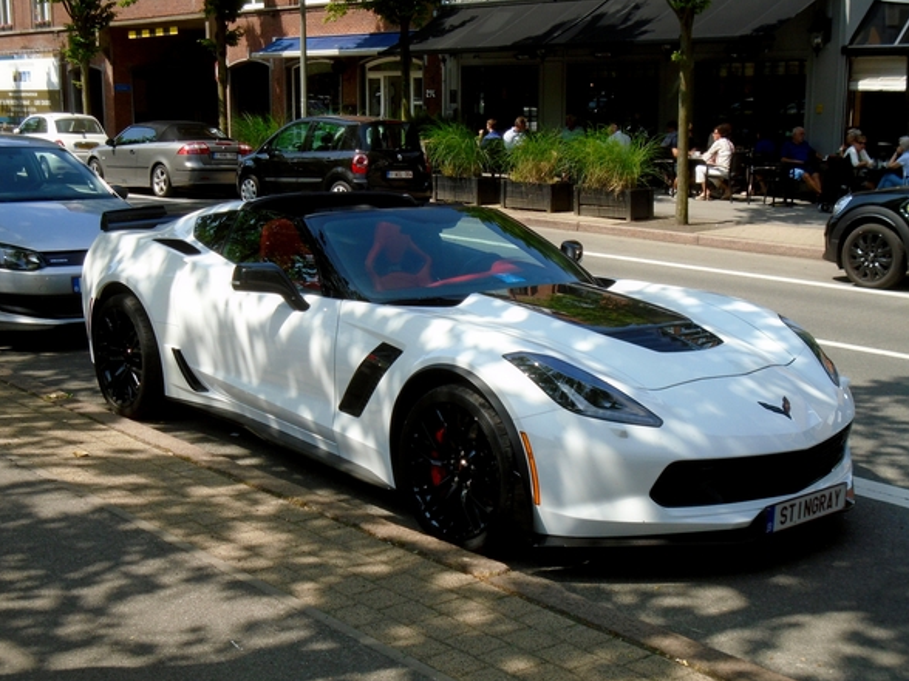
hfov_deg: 38.2
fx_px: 1313
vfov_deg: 29.1
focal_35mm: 50
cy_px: 335
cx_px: 451
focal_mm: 8.7
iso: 100
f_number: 4.5
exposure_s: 1/400
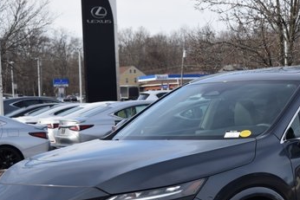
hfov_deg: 18.3
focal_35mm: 111
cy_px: 162
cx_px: 228
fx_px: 925
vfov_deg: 12.3
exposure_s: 1/1250
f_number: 5
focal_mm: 40
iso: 400
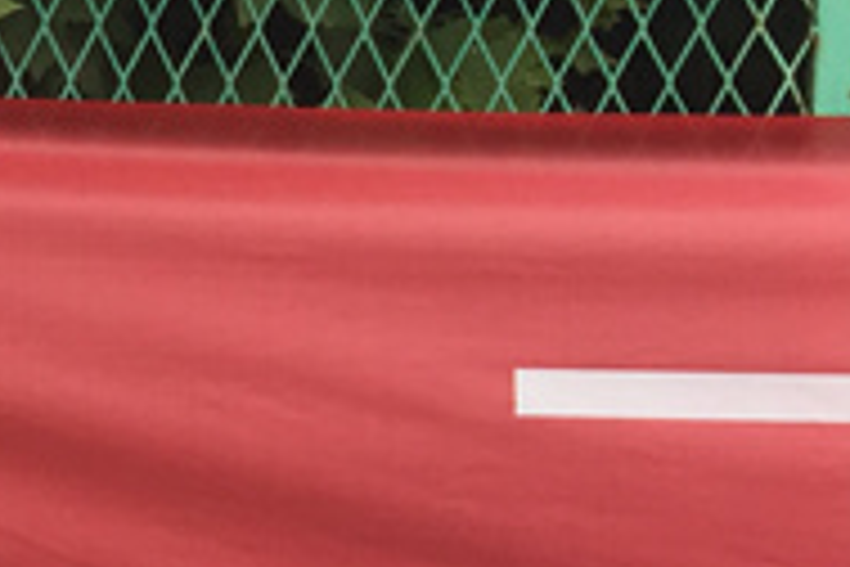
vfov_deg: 11.5
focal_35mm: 112
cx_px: -688
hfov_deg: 15.6
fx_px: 2644
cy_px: 952
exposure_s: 1/670
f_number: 2.2
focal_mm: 4.15
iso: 32
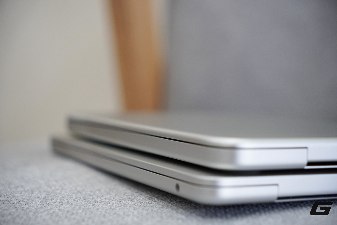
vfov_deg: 18.2
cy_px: 112
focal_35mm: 75
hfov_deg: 27.0
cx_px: 168
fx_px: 702
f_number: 3.5
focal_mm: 50
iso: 500
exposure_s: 1/80
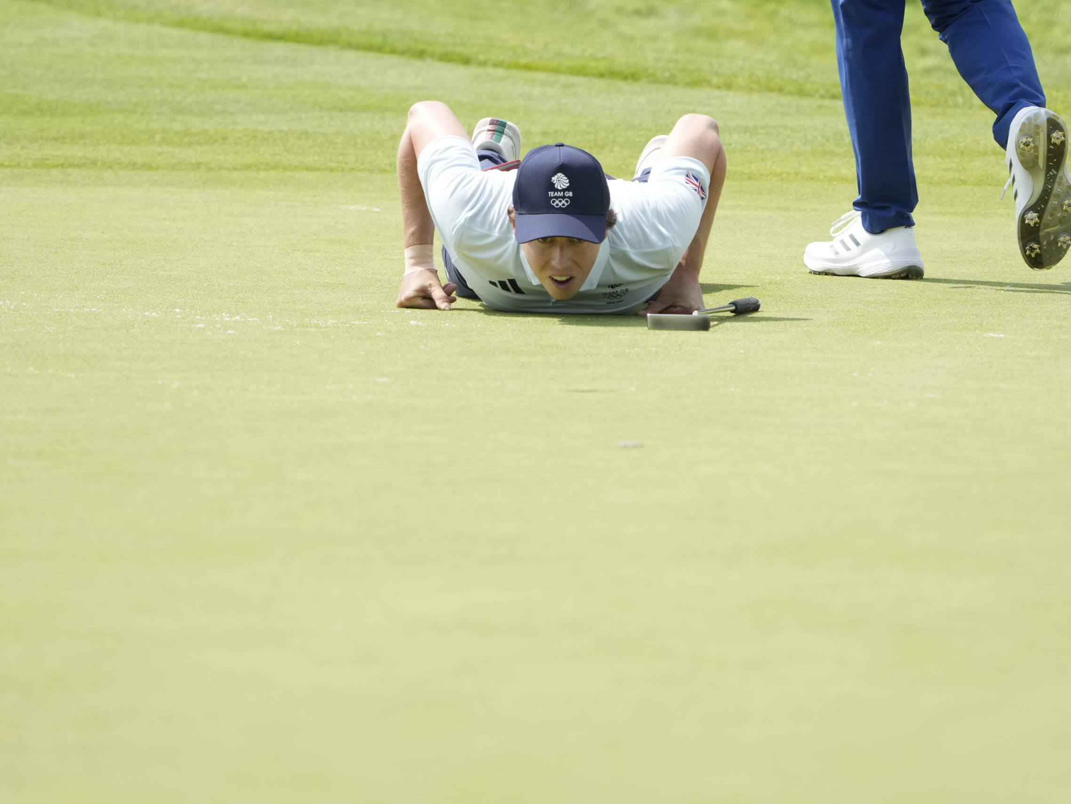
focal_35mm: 635
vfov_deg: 2.3
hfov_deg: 3.1
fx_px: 19647
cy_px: 402
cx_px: 603
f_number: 6.3
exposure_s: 1/2000
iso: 800
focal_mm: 391
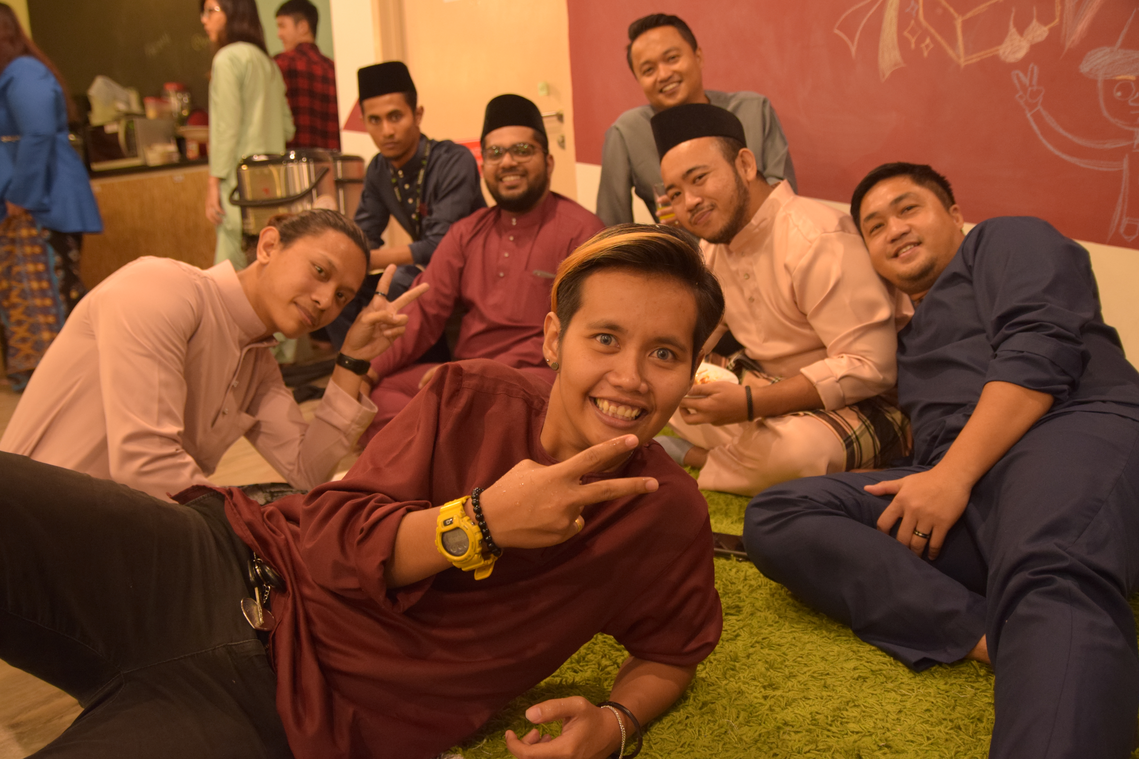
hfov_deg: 61.9
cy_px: 380
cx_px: 570
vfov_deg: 43.6
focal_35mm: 30
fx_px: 949
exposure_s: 1/60
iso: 1250
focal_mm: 20
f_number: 2.8
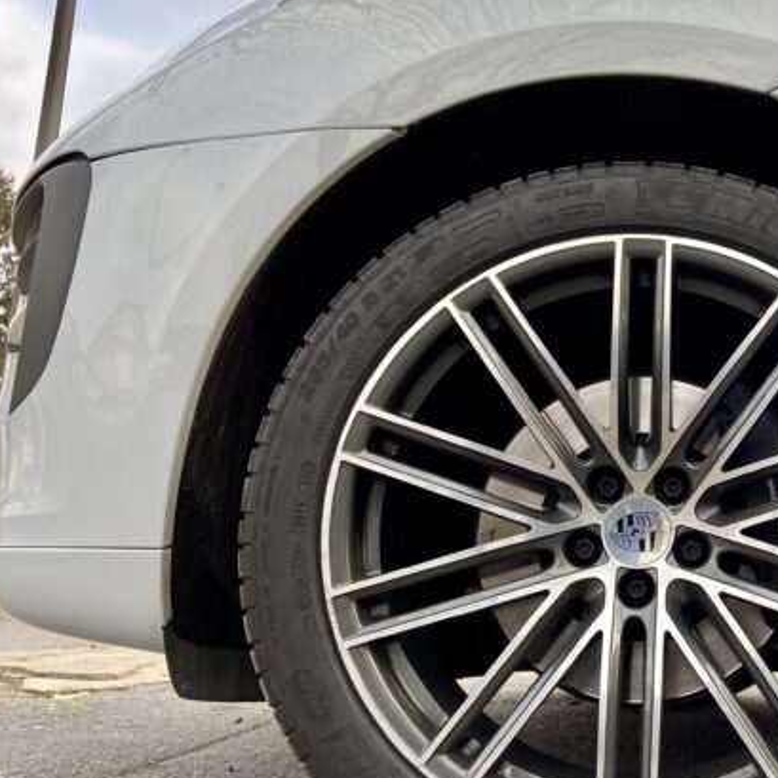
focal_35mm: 45
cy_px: 449
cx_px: 742
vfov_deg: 37.5
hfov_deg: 34.8
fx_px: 1144
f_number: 1.8
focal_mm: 4.25
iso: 32
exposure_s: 1/122
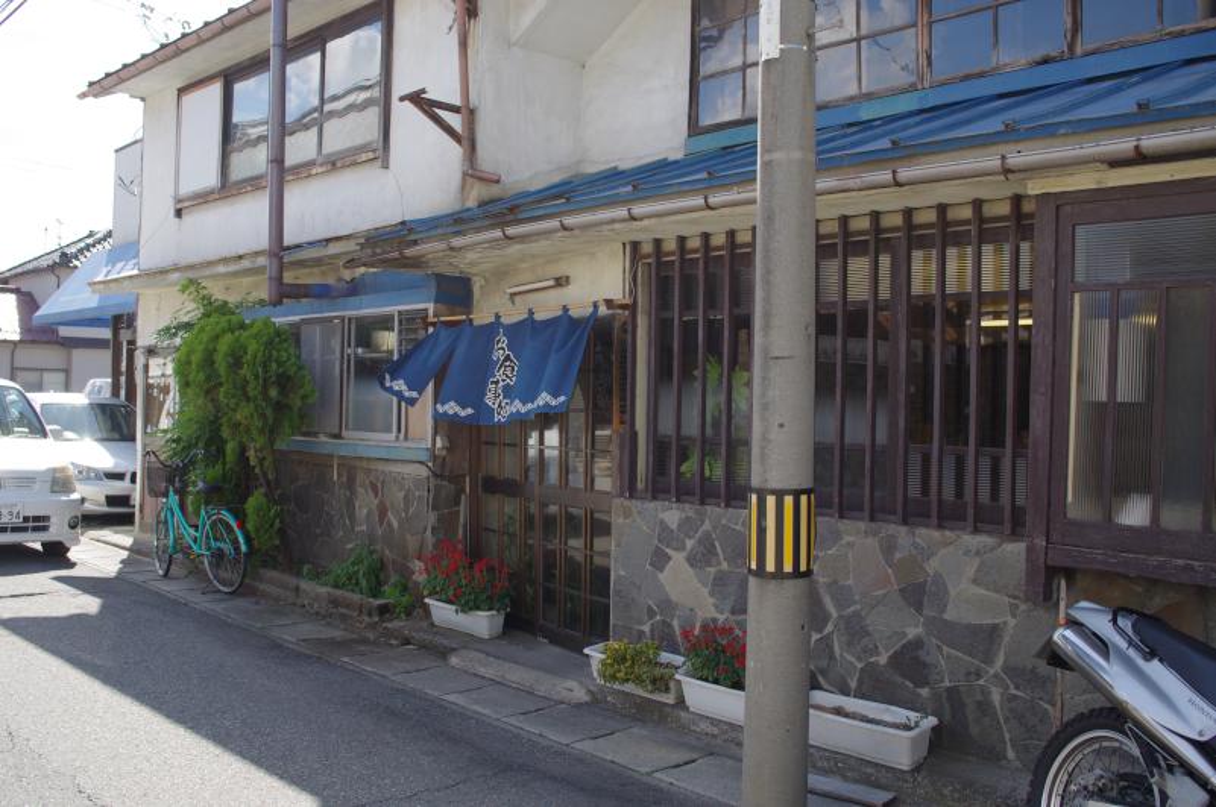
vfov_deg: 42.2
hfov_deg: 60.3
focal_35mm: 31
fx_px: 1046
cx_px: 608
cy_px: 404
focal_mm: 21
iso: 200
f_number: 4
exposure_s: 1/400
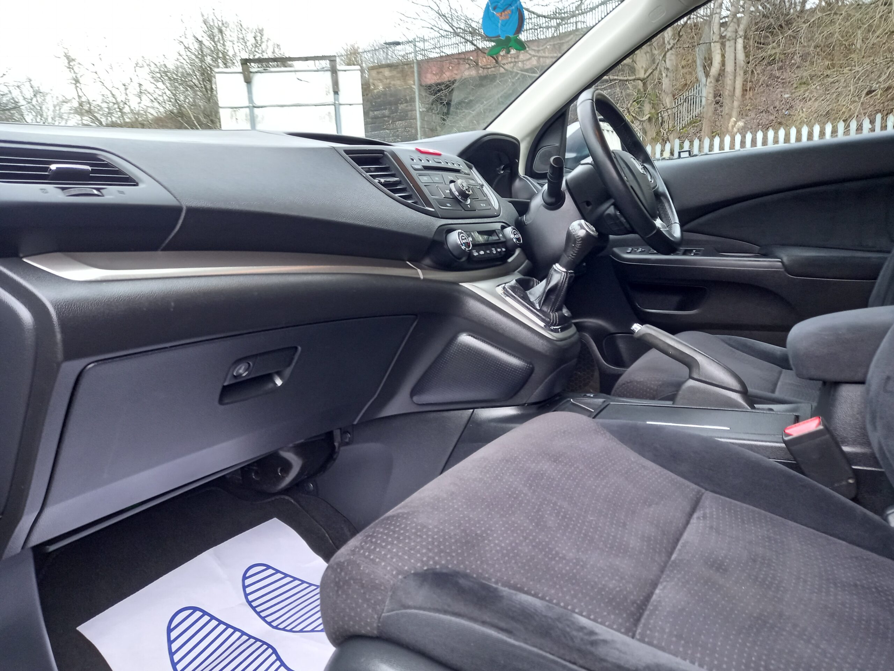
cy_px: 336
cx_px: 447
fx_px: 646
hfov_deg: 69.4
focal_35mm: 25
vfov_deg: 54.9
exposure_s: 1/30
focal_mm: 4.6
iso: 200
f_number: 2
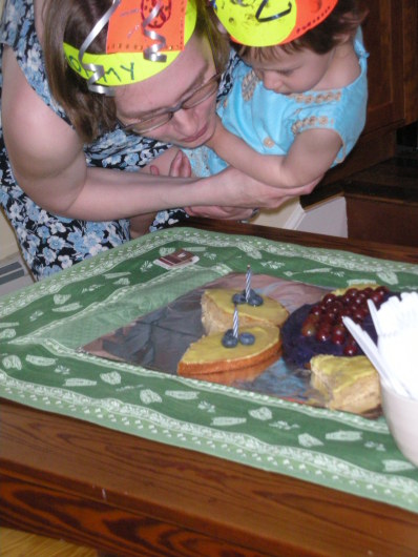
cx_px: 209
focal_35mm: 105
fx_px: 1689
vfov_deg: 18.7
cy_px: 278
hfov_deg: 14.1
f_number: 5
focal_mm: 17.4
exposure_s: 1/120
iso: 399
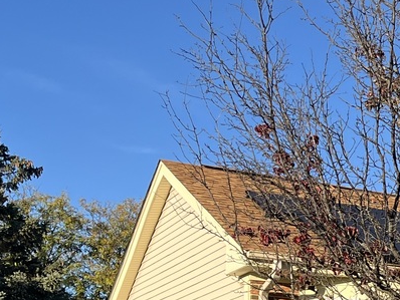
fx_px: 1087
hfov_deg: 18.2
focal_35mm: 94
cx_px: 624
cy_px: 416
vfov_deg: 14.9
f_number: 1.6
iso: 50
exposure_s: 1/1890
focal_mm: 5.1
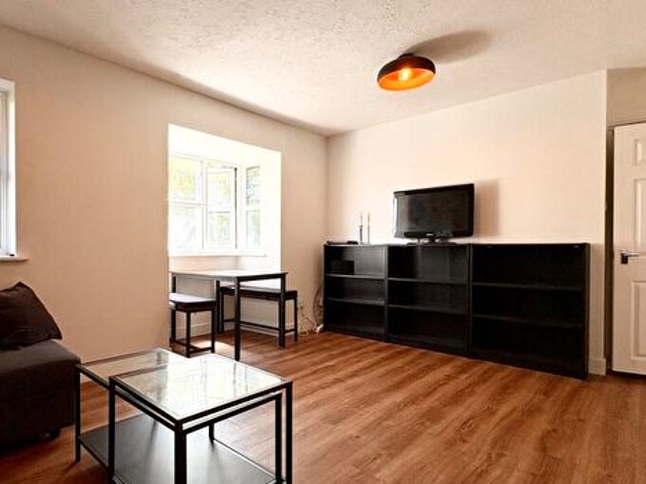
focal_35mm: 21
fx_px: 392
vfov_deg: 63.4
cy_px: 252
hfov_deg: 77.9
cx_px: 250
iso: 80
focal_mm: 2.22
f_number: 2.2
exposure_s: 1/119
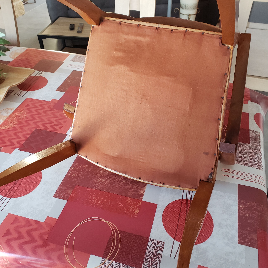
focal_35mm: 31
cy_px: 135
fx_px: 272
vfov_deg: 52.5
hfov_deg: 52.5
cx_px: 134
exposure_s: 1/19
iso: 250
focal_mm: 4.3
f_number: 2.4
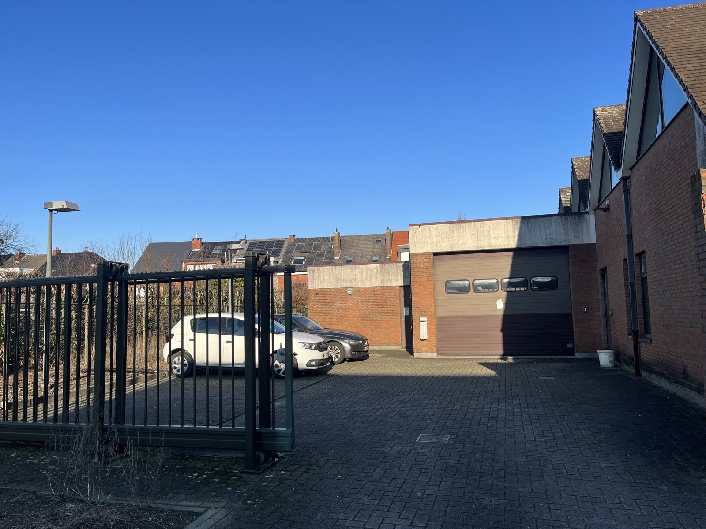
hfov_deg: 67.3
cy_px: 264
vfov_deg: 53.1
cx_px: 353
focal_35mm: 26
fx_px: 530
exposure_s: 1/2899
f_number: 1.6
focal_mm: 5.1
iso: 50
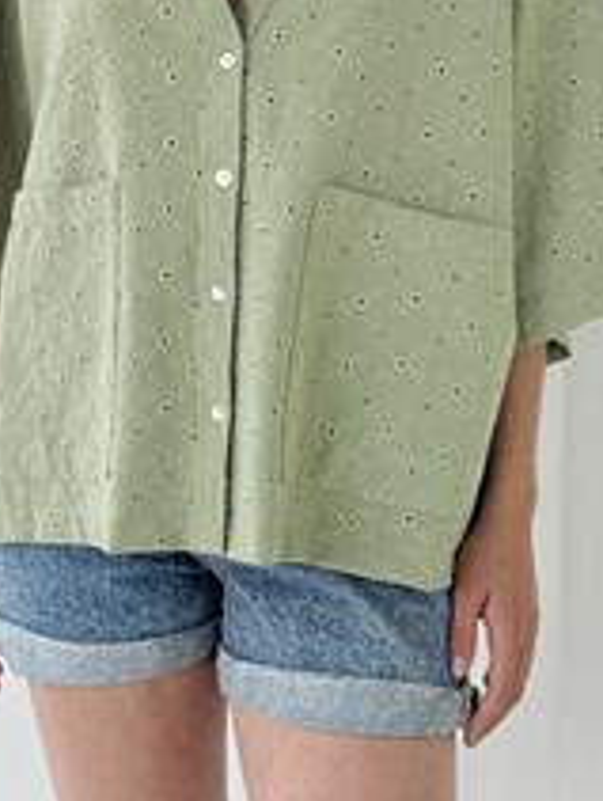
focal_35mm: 121
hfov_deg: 12.3
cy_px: 59
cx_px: 273
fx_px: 2802
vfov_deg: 16.0
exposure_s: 1/379
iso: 64
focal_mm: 6.76
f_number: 1.78
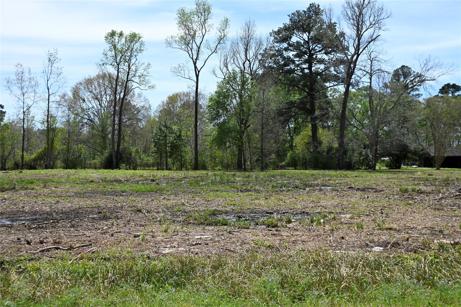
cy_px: 154
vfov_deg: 34.2
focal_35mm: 39
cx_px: 230
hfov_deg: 49.6
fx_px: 499
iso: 100
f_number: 8
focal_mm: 26
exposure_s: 1/250
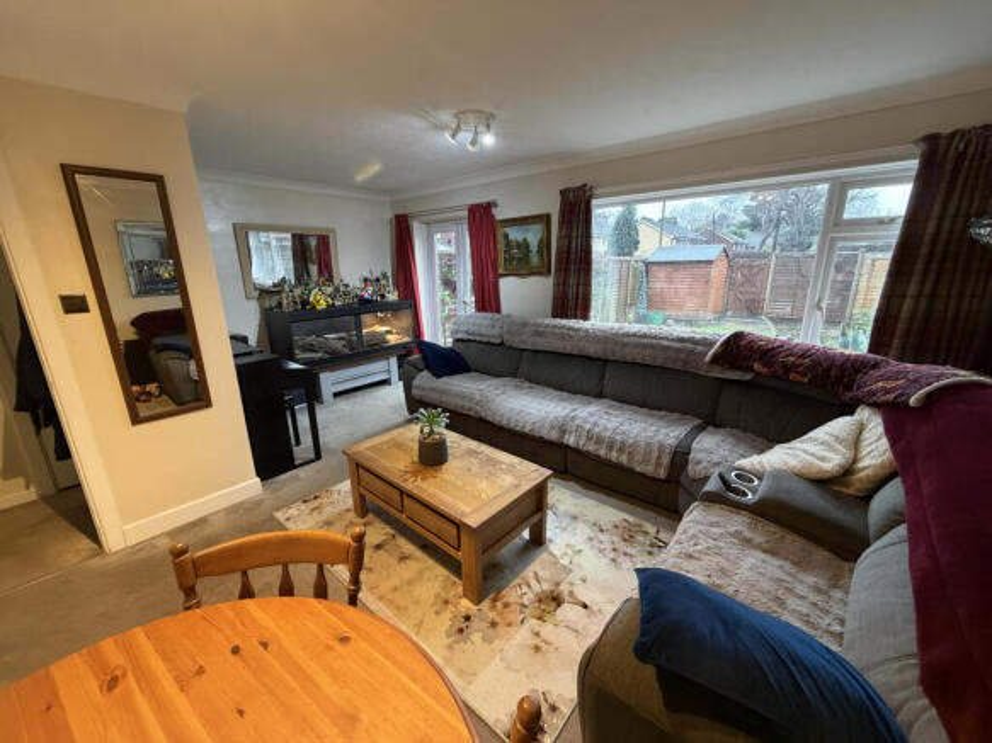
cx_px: 496
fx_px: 401
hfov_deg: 102.1
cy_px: 372
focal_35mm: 14
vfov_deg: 85.7
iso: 500
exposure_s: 1/50
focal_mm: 2.22
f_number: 2.2
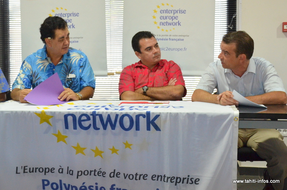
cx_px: 144
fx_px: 322
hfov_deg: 48.0
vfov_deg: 32.8
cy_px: 95
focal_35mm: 40
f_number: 6.3
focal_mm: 27
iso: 2000
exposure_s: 1/160
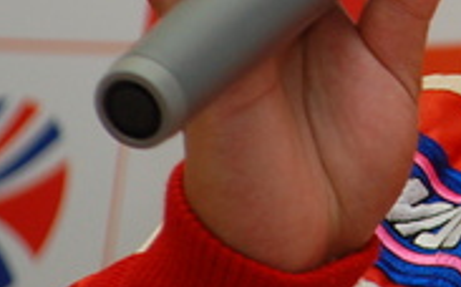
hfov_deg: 2.6
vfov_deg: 1.6
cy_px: -224
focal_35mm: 814
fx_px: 10218
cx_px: 637
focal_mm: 135
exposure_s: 1/60
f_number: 5
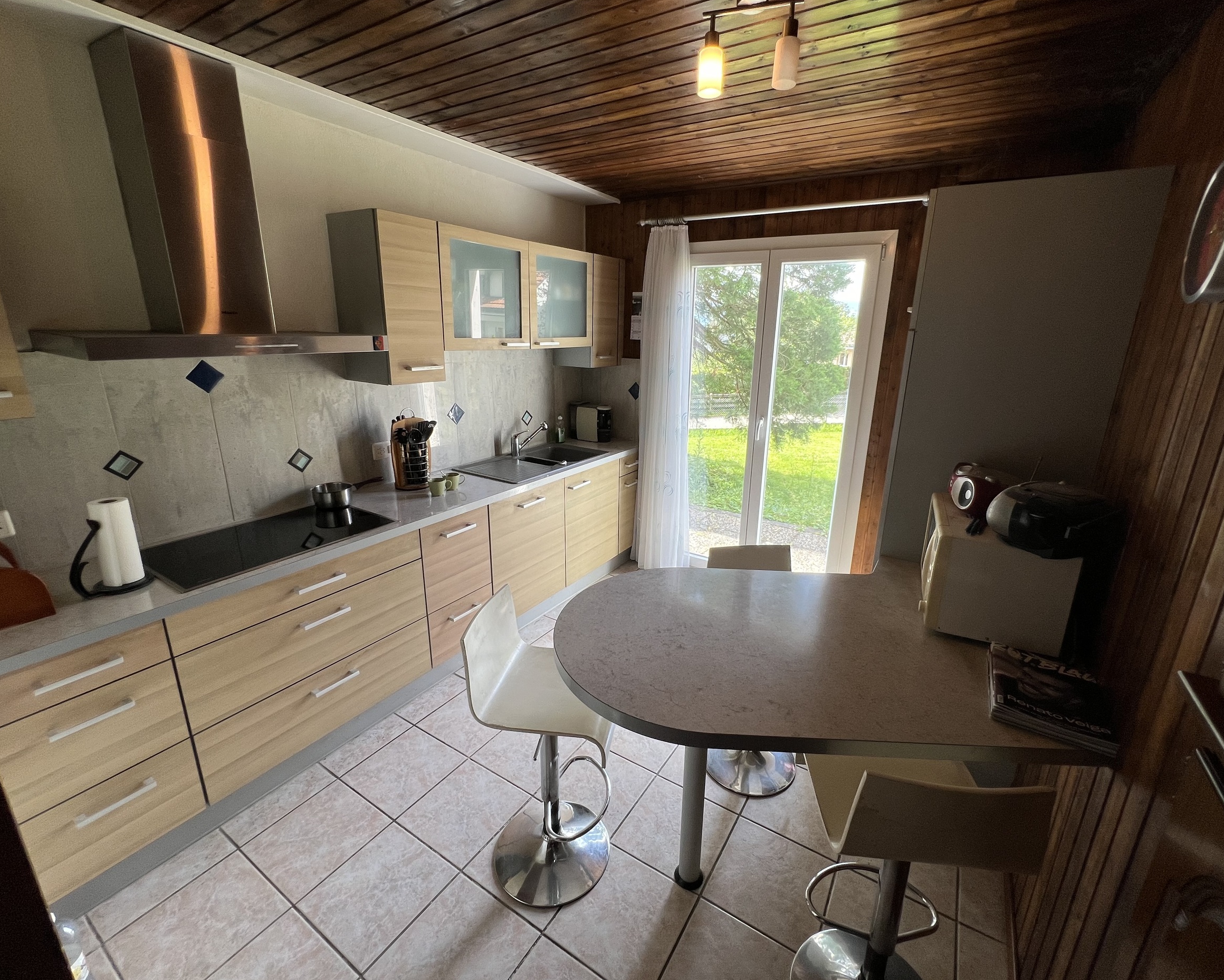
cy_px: 478
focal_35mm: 14
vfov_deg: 88.0
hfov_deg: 100.7
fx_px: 507
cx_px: 632
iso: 40
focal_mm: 1.57
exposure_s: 1/99
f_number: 1.8
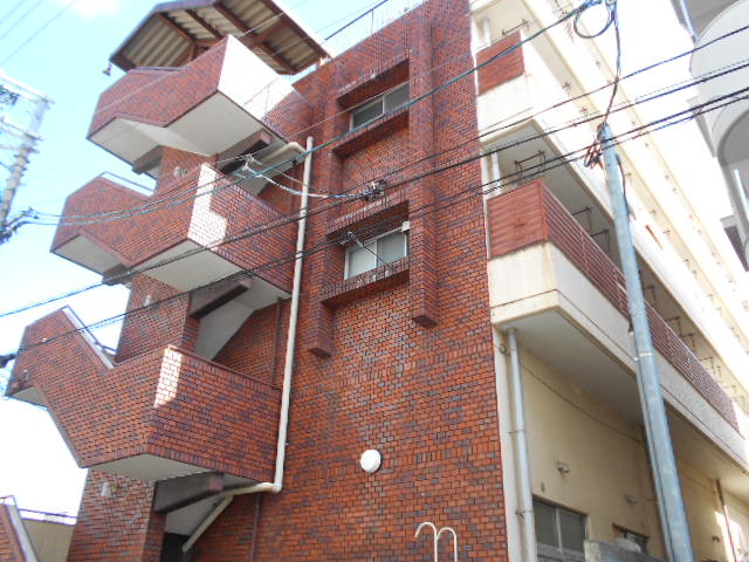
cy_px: 281
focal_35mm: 30
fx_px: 649
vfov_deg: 46.8
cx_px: 374
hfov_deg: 60.0
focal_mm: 5.1
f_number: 3.4
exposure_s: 1/250
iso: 140
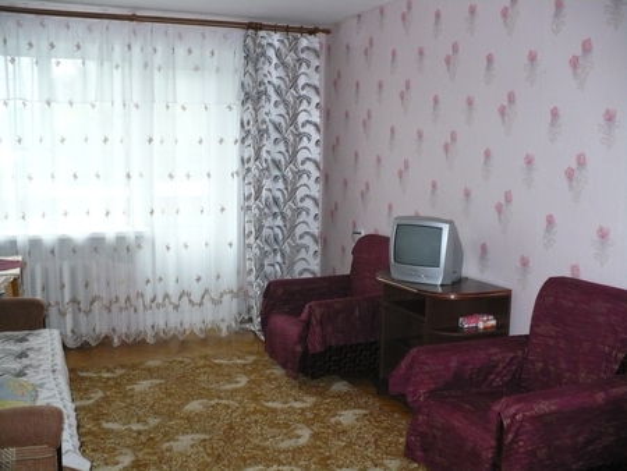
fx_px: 671
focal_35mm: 37
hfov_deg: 50.1
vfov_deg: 38.7
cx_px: 314
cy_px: 236
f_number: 2.8
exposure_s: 1/30
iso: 320
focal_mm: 6.1
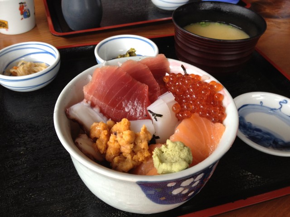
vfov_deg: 40.7
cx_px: 145
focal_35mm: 35
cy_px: 108
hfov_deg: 52.6
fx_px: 293
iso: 100
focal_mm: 4.28
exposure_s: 1/120
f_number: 2.4
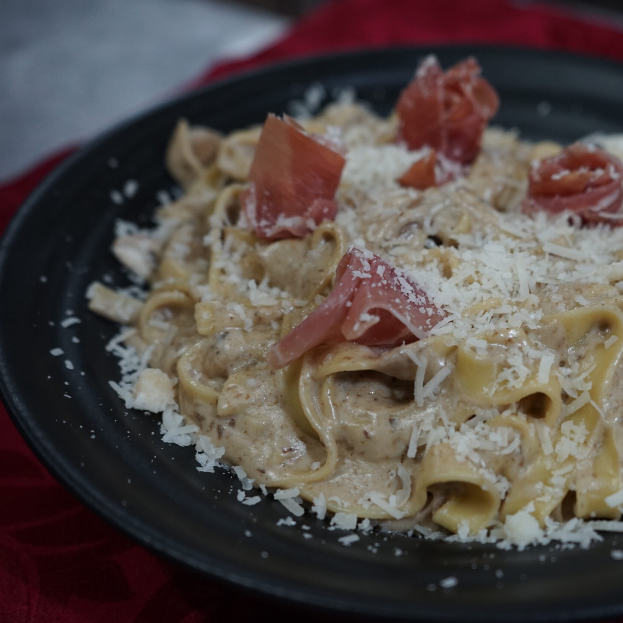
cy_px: 314
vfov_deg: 39.2
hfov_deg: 38.8
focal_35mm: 43
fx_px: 876
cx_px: 410
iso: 1000
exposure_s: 1/60
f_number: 4
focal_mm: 33
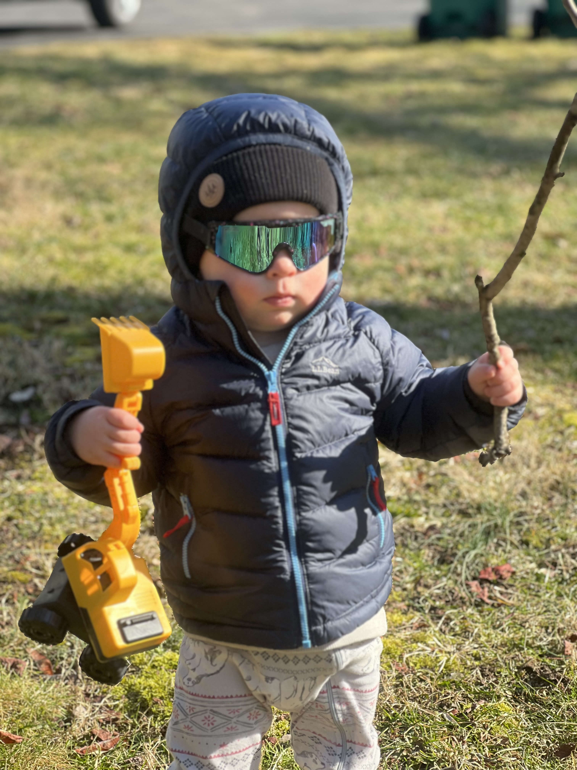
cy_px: 385
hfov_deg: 19.1
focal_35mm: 77
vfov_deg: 25.3
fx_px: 1711
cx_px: 288
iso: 40
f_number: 2.8
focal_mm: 9
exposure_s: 1/166
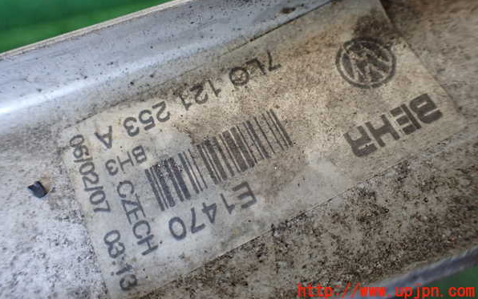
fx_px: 417
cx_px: 238
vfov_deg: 39.3
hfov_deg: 59.6
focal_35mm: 32
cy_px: 121
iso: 800
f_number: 2.3
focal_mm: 5.4
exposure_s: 1/125
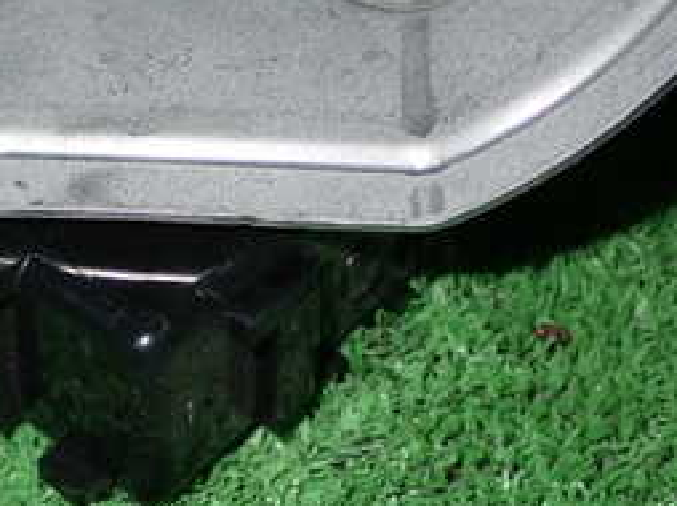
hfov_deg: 20.2
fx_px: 1895
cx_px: 224
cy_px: 99
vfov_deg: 15.1
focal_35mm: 97
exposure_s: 1/40
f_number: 8
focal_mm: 7.31
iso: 200
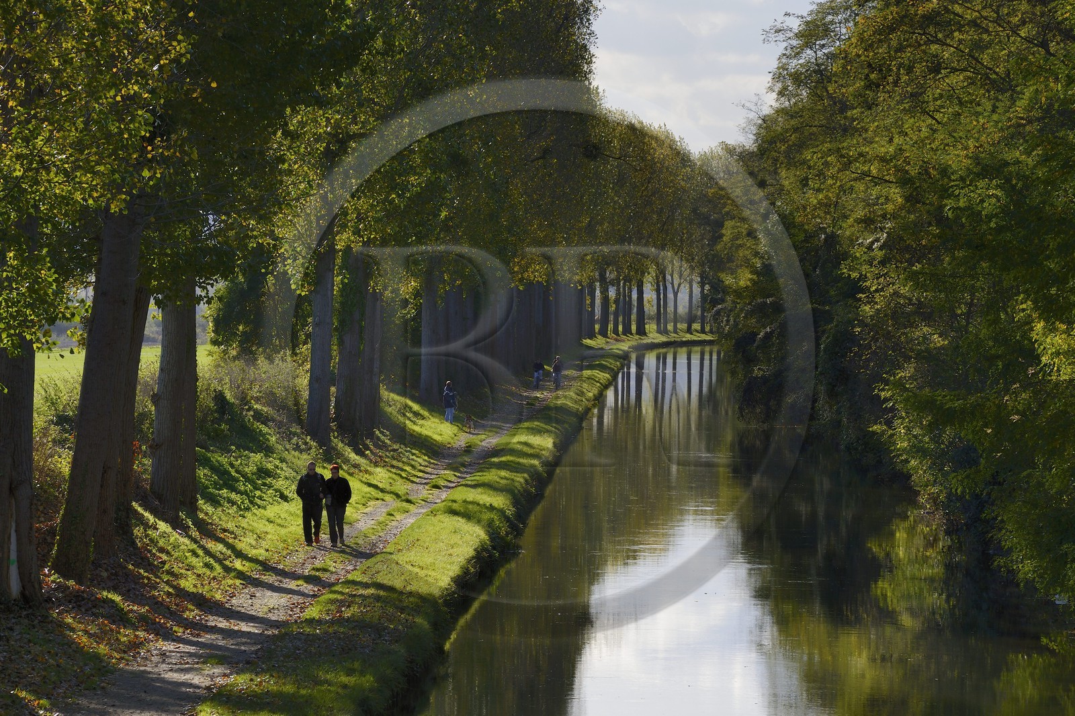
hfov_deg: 10.3
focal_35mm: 200
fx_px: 5971
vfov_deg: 6.9
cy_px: 358
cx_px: 538
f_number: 11
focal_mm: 200
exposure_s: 1/250
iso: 200
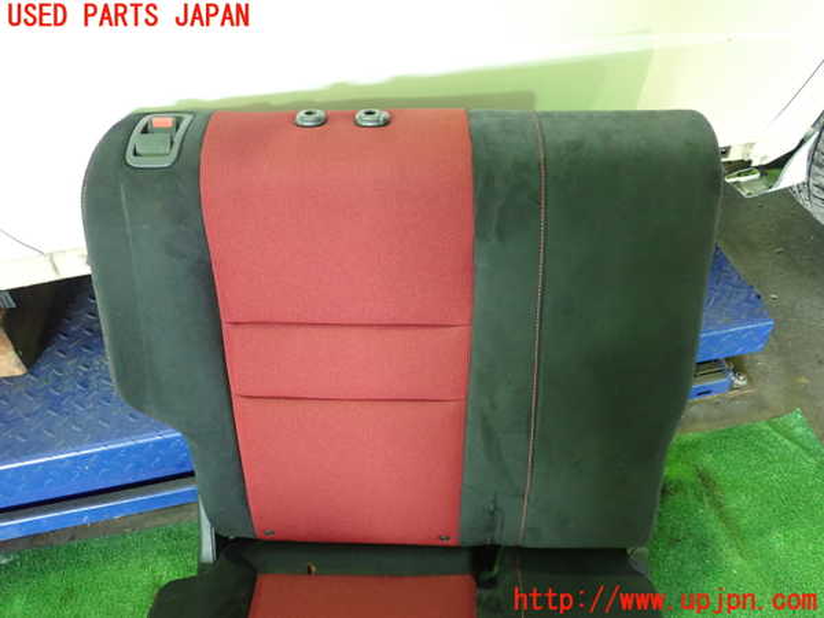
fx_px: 714
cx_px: 412
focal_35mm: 30
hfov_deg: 60.0
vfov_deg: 46.8
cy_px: 309
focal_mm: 5.5
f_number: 2.3
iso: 800
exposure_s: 1/30
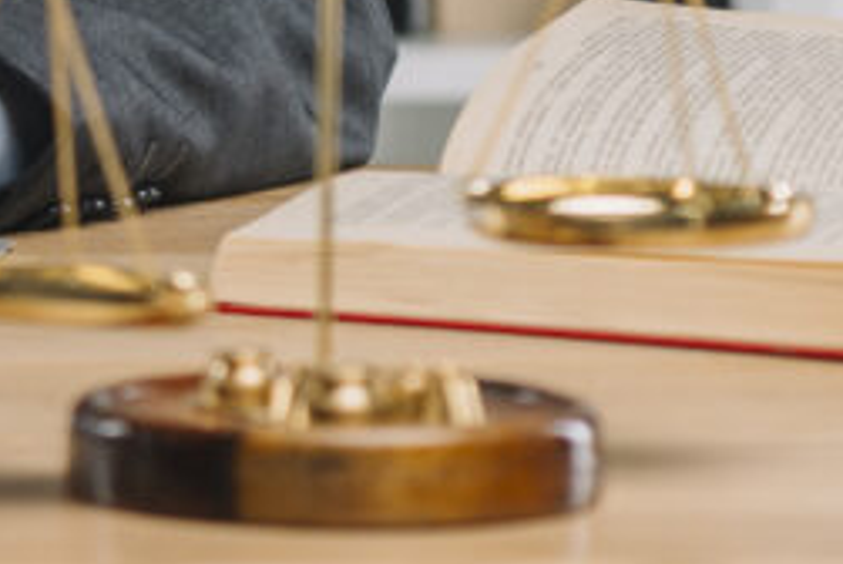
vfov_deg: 3.2
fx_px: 10034
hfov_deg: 4.7
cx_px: -762
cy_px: -542
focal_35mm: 428
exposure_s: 1/160
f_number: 5
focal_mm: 105
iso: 200
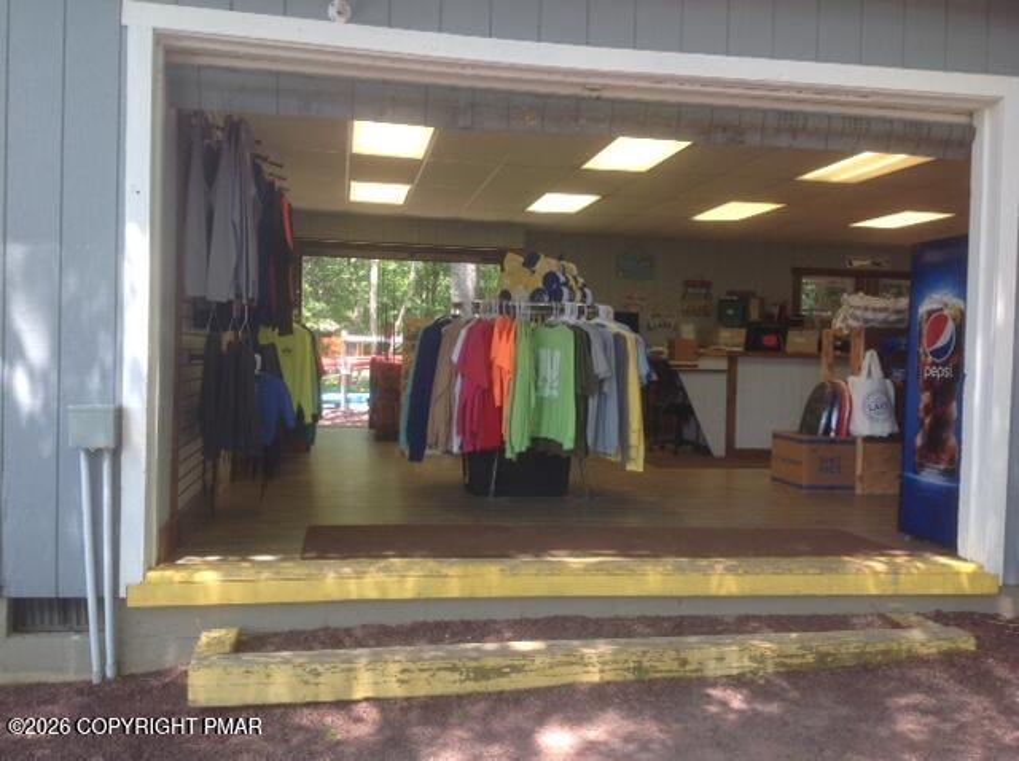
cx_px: 510
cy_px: 380
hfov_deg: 52.7
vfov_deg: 40.6
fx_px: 1029
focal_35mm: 35
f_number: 2.4
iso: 50
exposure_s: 1/146
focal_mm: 4.28
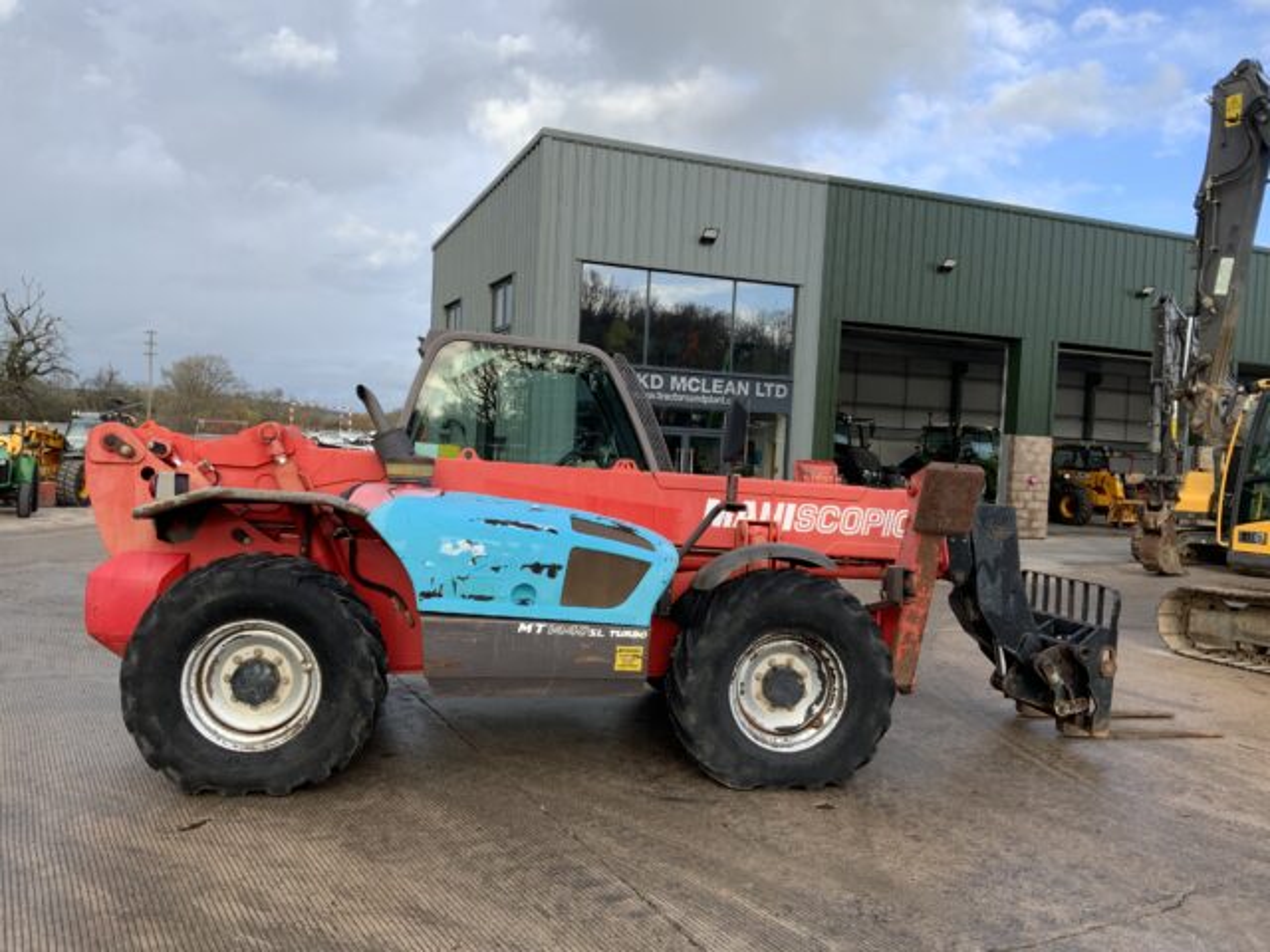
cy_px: 476
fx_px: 1064
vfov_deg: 48.2
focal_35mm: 29
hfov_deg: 61.7
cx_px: 635
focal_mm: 3
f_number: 1.8
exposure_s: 1/642
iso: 16
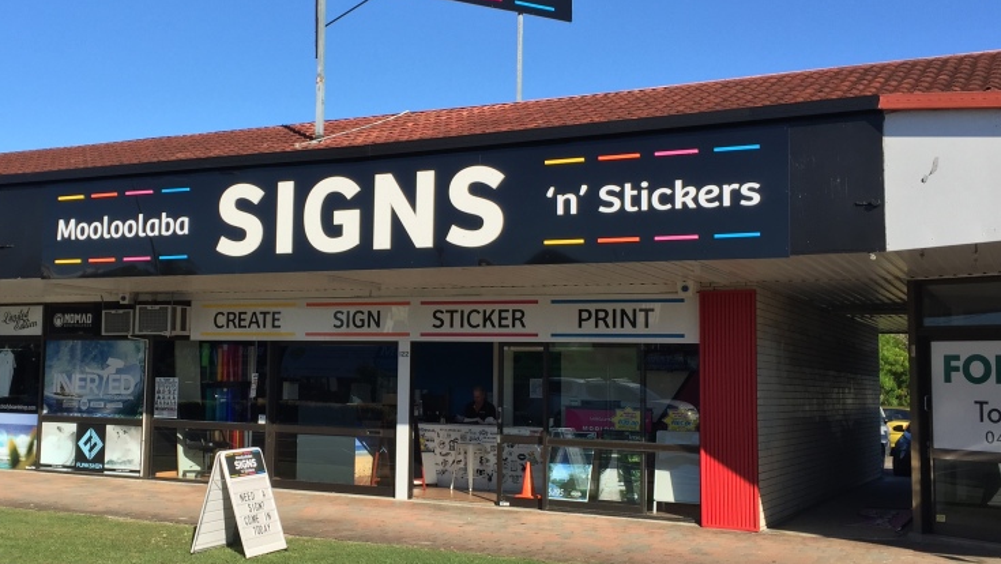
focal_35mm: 44
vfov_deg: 27.1
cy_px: 292
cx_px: 370
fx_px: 1168
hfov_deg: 46.0
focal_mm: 4.15
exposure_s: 1/1647
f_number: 2.2
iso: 32
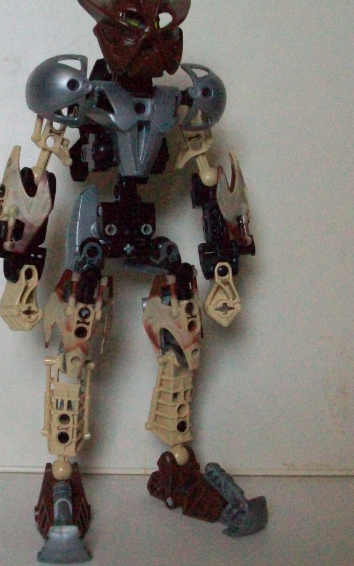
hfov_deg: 21.5
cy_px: 254
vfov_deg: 34.0
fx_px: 927
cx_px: 91
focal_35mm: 60
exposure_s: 1/125
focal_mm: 5.7
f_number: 2.8
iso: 549
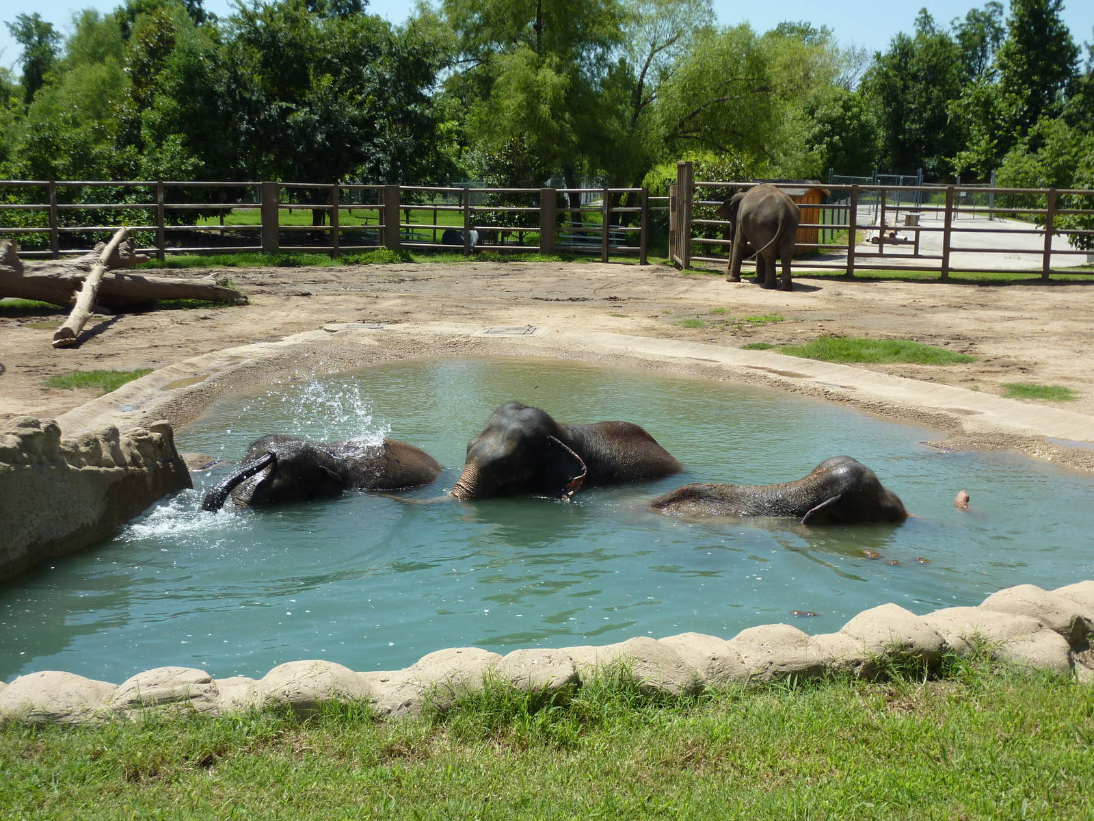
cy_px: 410
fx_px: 1327
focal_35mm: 42
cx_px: 547
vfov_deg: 34.3
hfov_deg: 44.8
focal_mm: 6.9
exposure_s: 1/500
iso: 80
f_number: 4
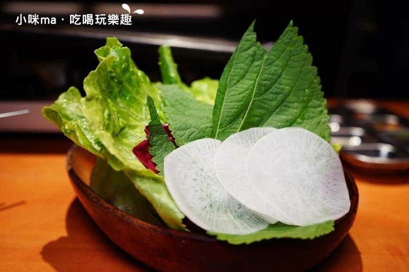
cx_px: 204
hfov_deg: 60.3
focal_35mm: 31
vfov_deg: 42.3
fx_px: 352
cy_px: 136
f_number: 3.5
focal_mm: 31
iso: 400
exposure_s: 1/60
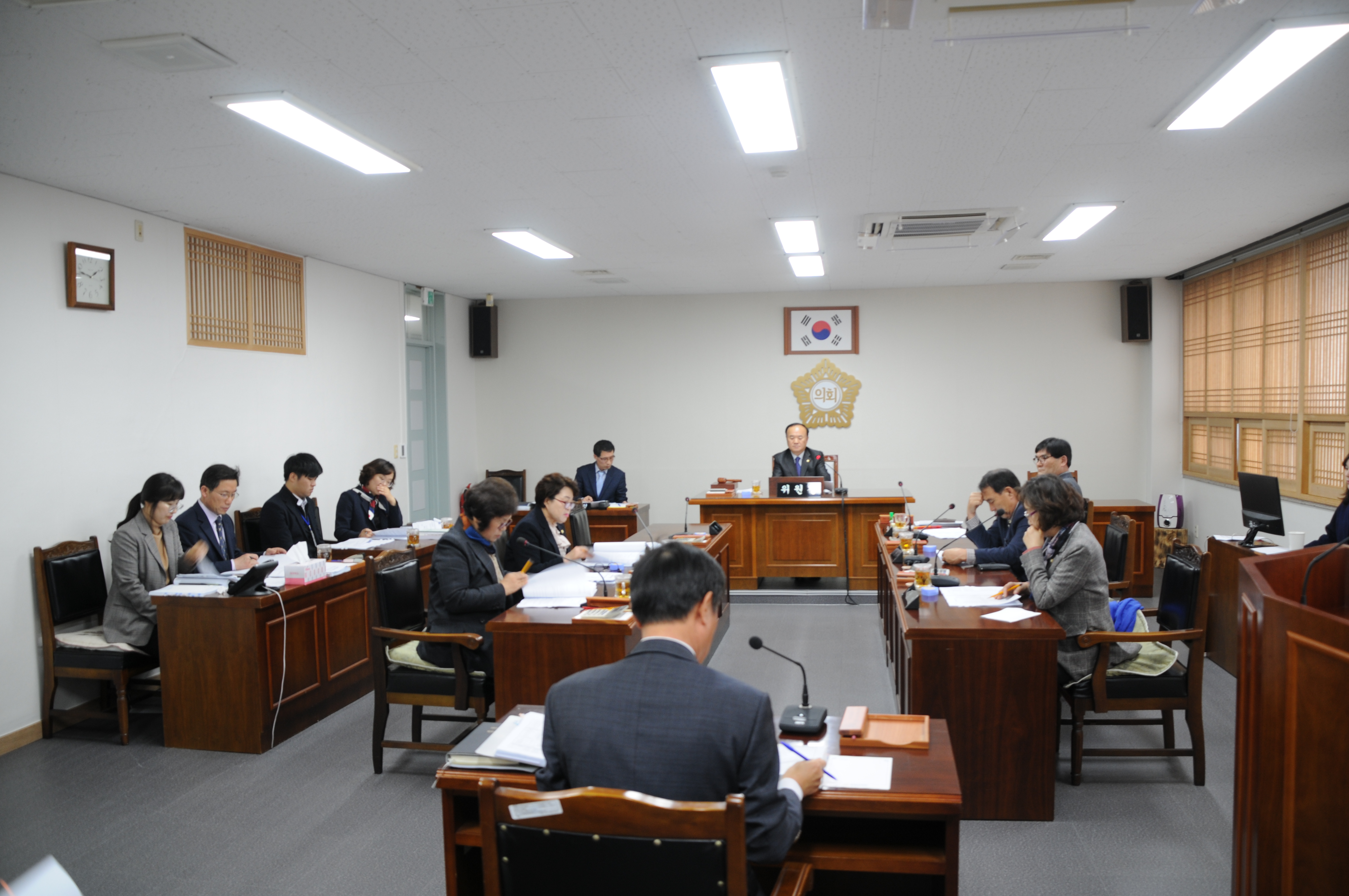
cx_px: 674
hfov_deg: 67.4
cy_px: 448
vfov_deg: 47.8
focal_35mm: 27
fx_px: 1011
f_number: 3.5
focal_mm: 18
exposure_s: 1/15
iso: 200
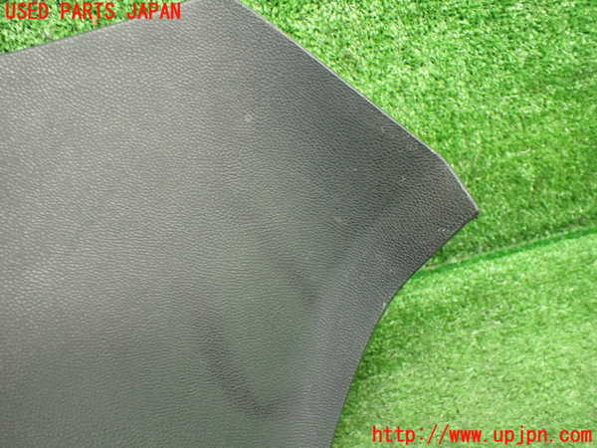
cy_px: 224
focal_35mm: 30
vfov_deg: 46.8
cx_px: 298
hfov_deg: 60.0
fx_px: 517
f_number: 2.3
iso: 800
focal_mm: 5.4
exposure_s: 1/60
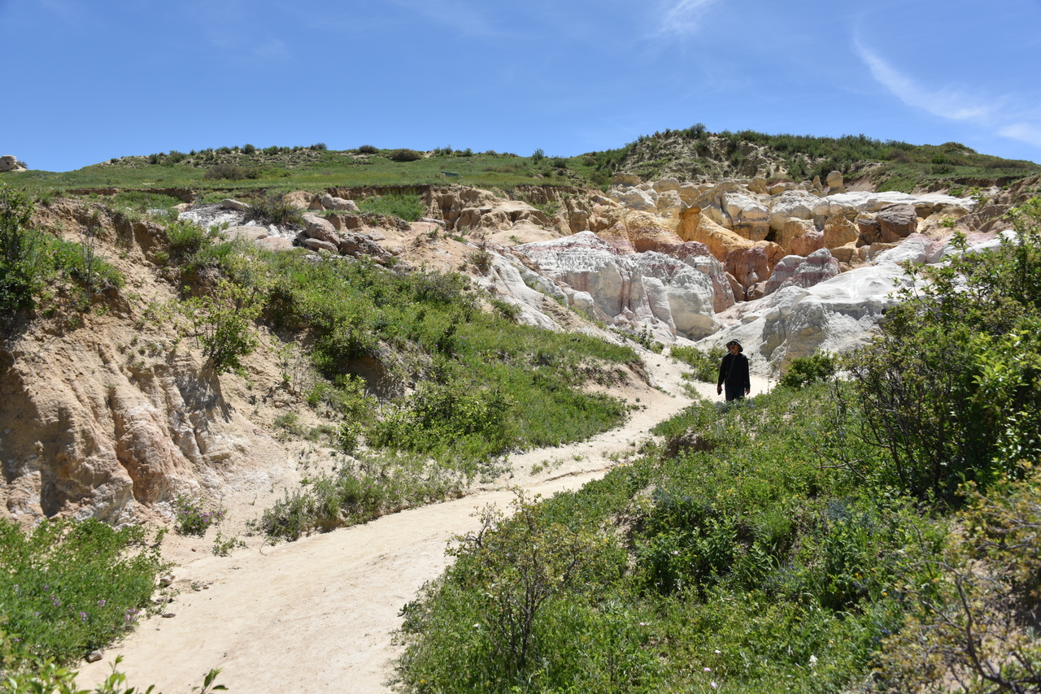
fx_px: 925
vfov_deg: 41.1
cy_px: 347
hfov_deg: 58.7
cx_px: 520
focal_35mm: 32
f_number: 9
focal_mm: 32
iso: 100
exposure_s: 1/320
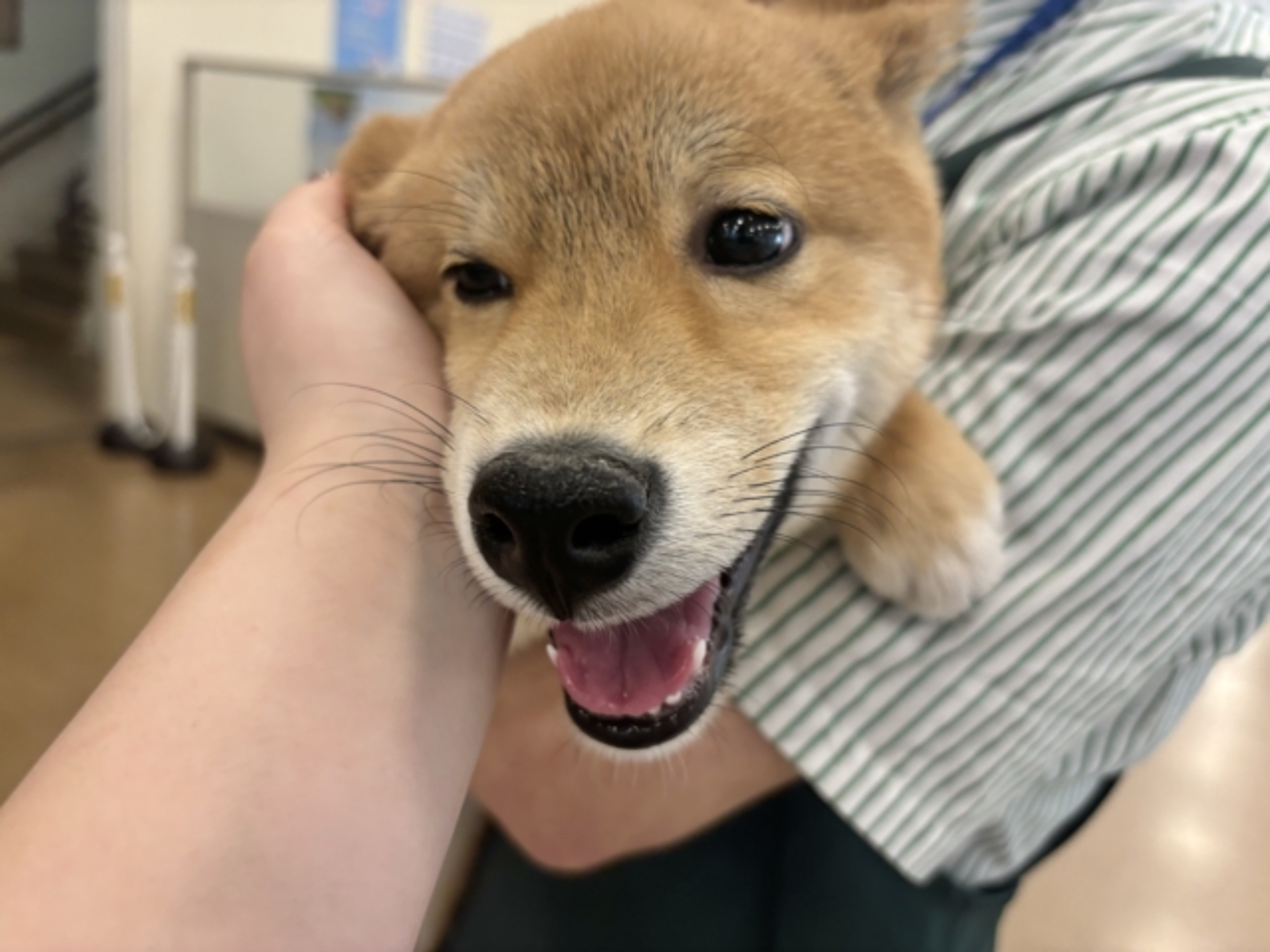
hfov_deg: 67.3
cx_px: 635
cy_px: 476
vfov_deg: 53.1
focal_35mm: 26
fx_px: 954
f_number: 1.6
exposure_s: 1/100
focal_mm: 5.96
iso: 125
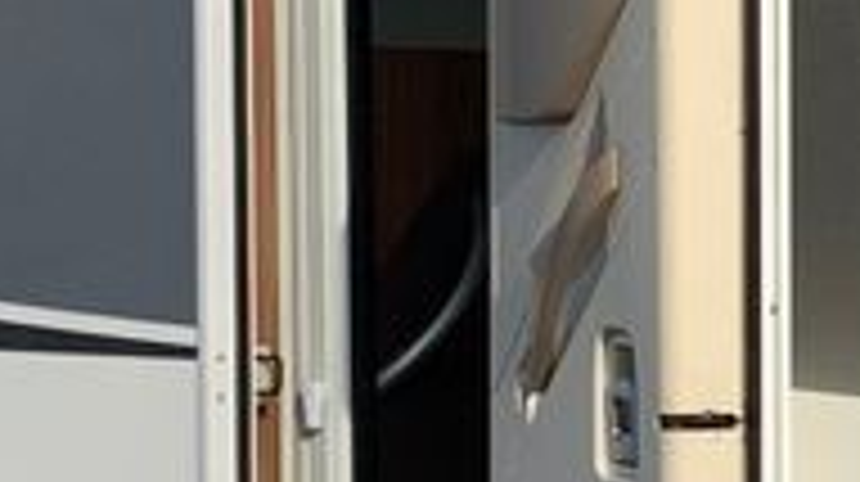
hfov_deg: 11.0
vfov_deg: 6.4
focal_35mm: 190
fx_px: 4328
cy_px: 351
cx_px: 1216
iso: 25
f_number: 1.8
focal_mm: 4.25
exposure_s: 1/2257
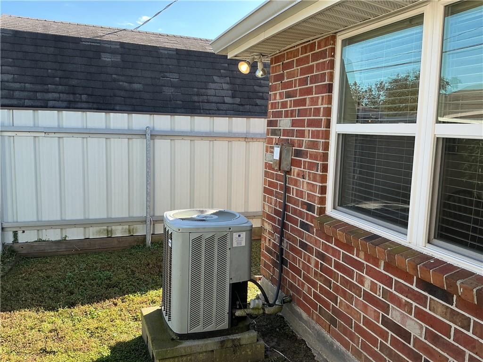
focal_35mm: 29
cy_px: 181
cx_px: 242
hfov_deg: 61.7
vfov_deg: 48.2
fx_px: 405
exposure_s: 1/324
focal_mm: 3
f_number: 1.8
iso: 25
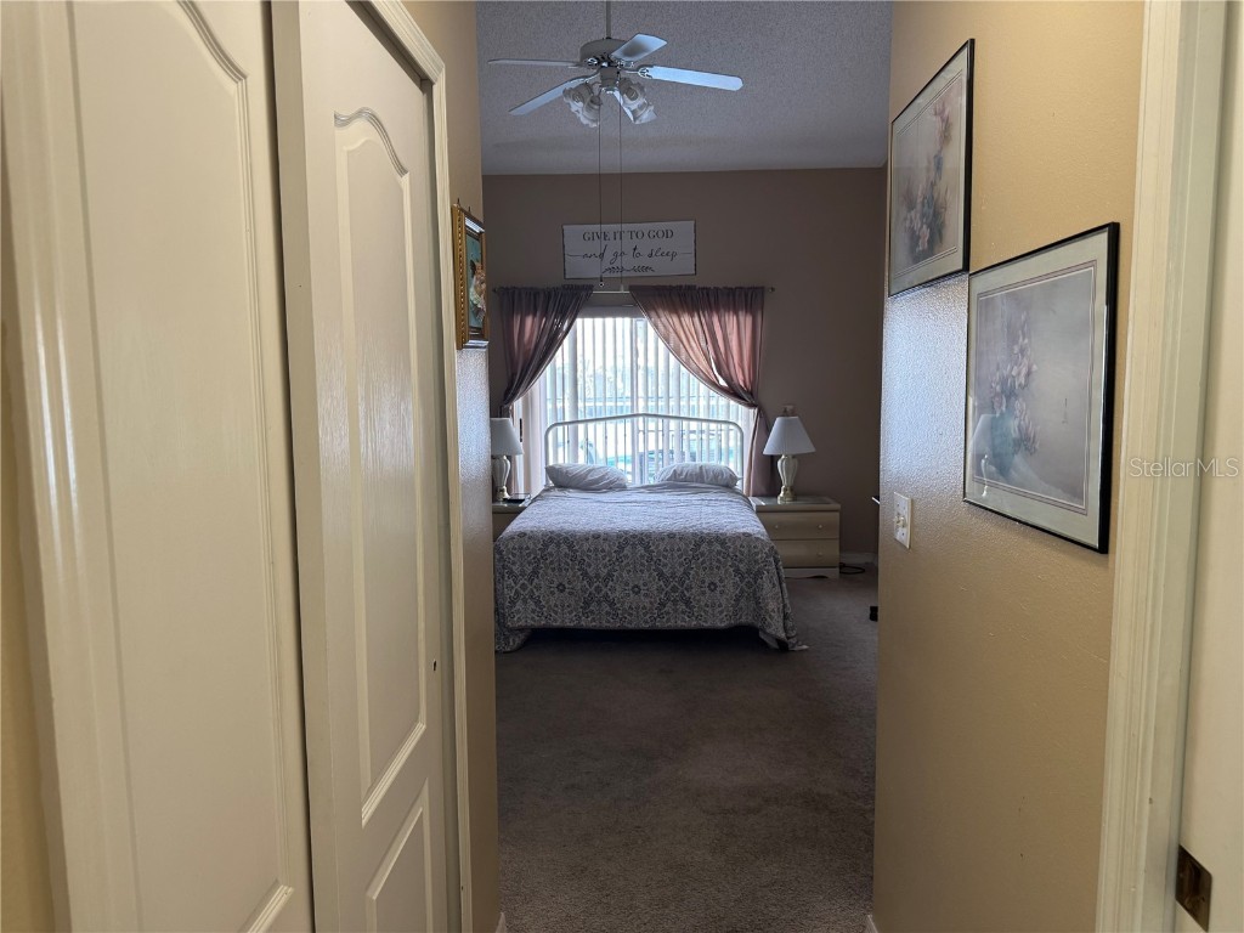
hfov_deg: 71.6
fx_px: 862
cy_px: 466
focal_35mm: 24
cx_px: 622
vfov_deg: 56.8
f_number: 1.78
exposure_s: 1/60
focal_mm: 6.76
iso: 160
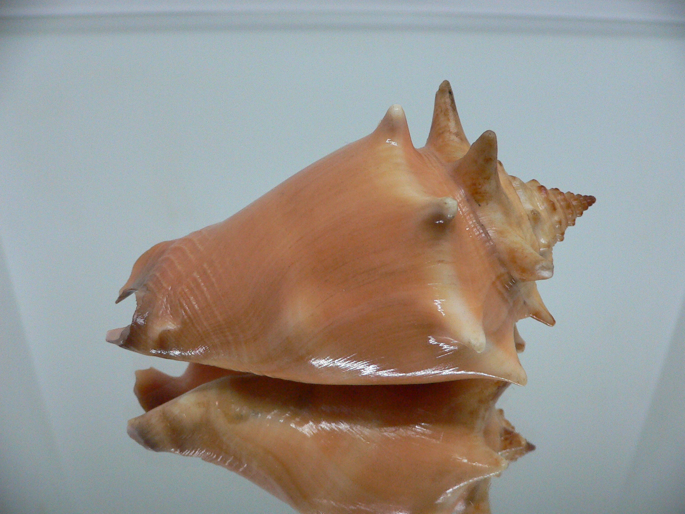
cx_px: 342
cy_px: 257
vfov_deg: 40.7
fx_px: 693
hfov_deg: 52.6
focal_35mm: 35
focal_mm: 4.6
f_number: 2.8
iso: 200
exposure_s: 1/50
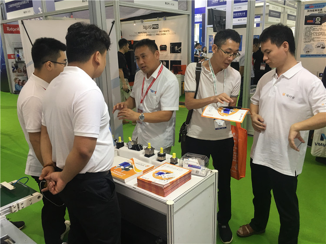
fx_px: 273
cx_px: 163
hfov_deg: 61.7
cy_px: 122
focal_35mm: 29
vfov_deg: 48.2
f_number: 2.2
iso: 50
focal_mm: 4.15
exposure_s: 1/33
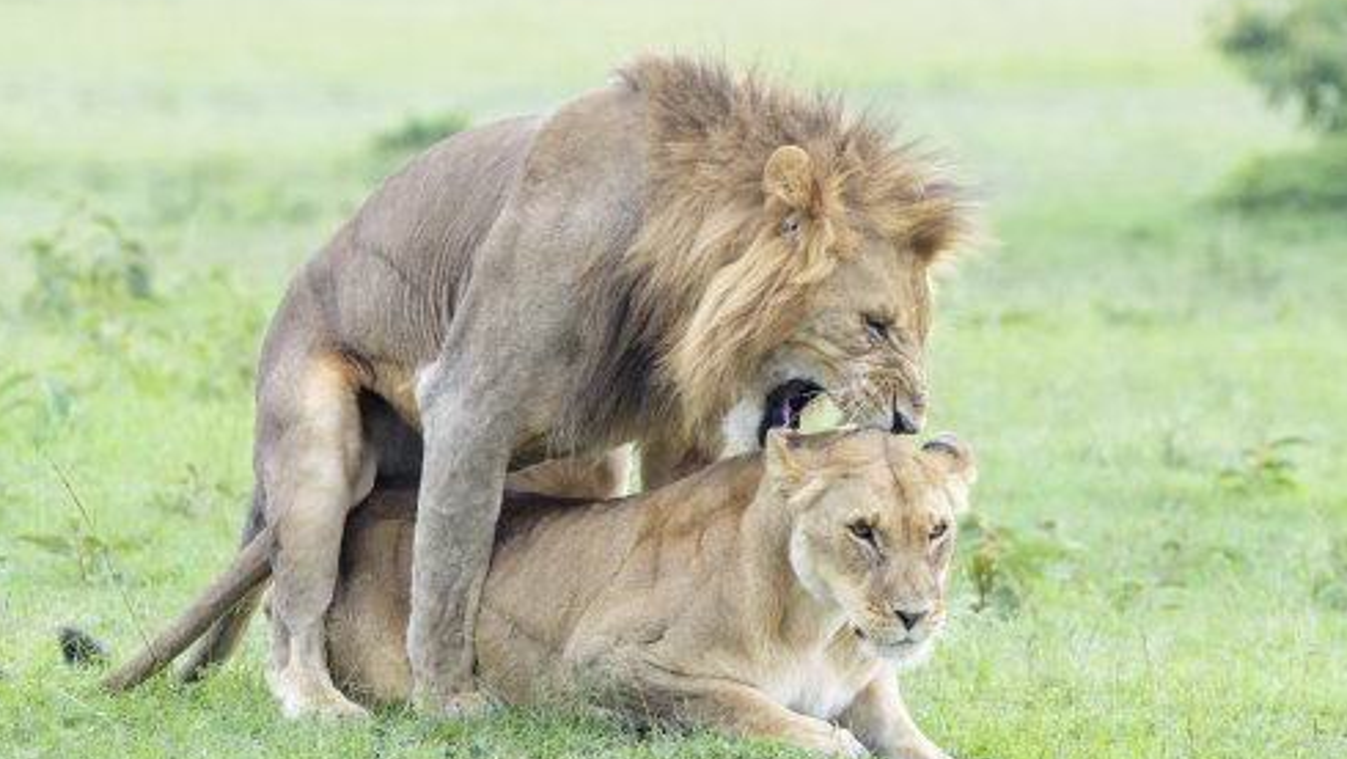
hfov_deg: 5.9
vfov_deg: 3.3
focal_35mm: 366
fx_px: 13077
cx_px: 742
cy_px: 429
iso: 2000
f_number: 8
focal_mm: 280
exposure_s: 1/500
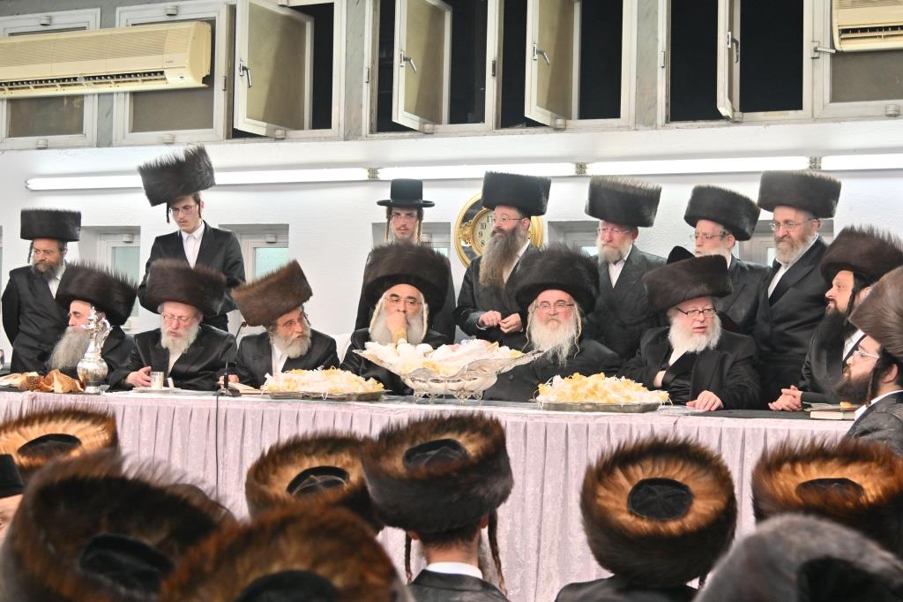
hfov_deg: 35.1
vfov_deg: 23.8
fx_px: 1429
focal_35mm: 57
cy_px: 301
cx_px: 452
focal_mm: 38
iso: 800
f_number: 4
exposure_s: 1/400
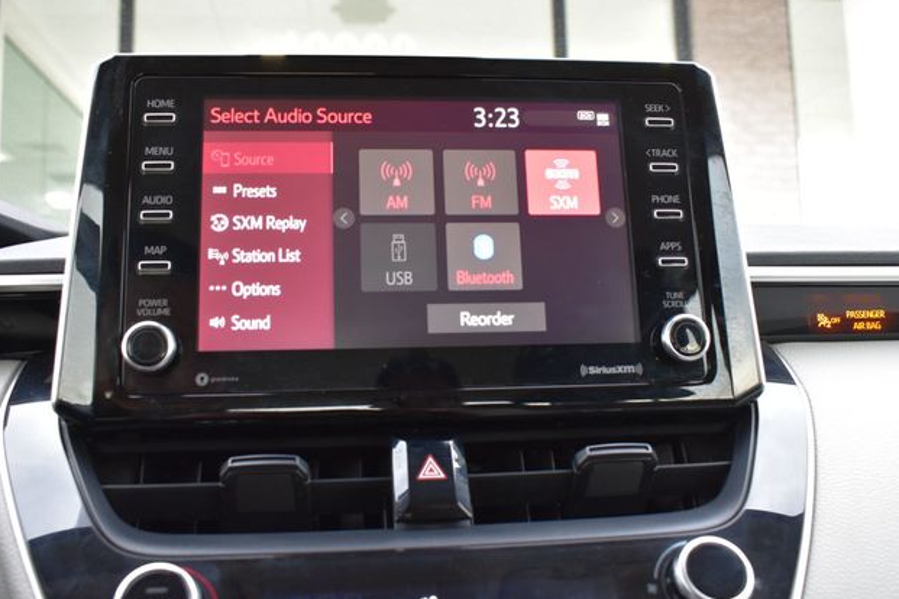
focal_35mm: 34
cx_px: 447
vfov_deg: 38.9
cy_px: 300
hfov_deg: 55.8
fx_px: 849
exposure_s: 1/15
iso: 900
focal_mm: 22
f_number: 6.3
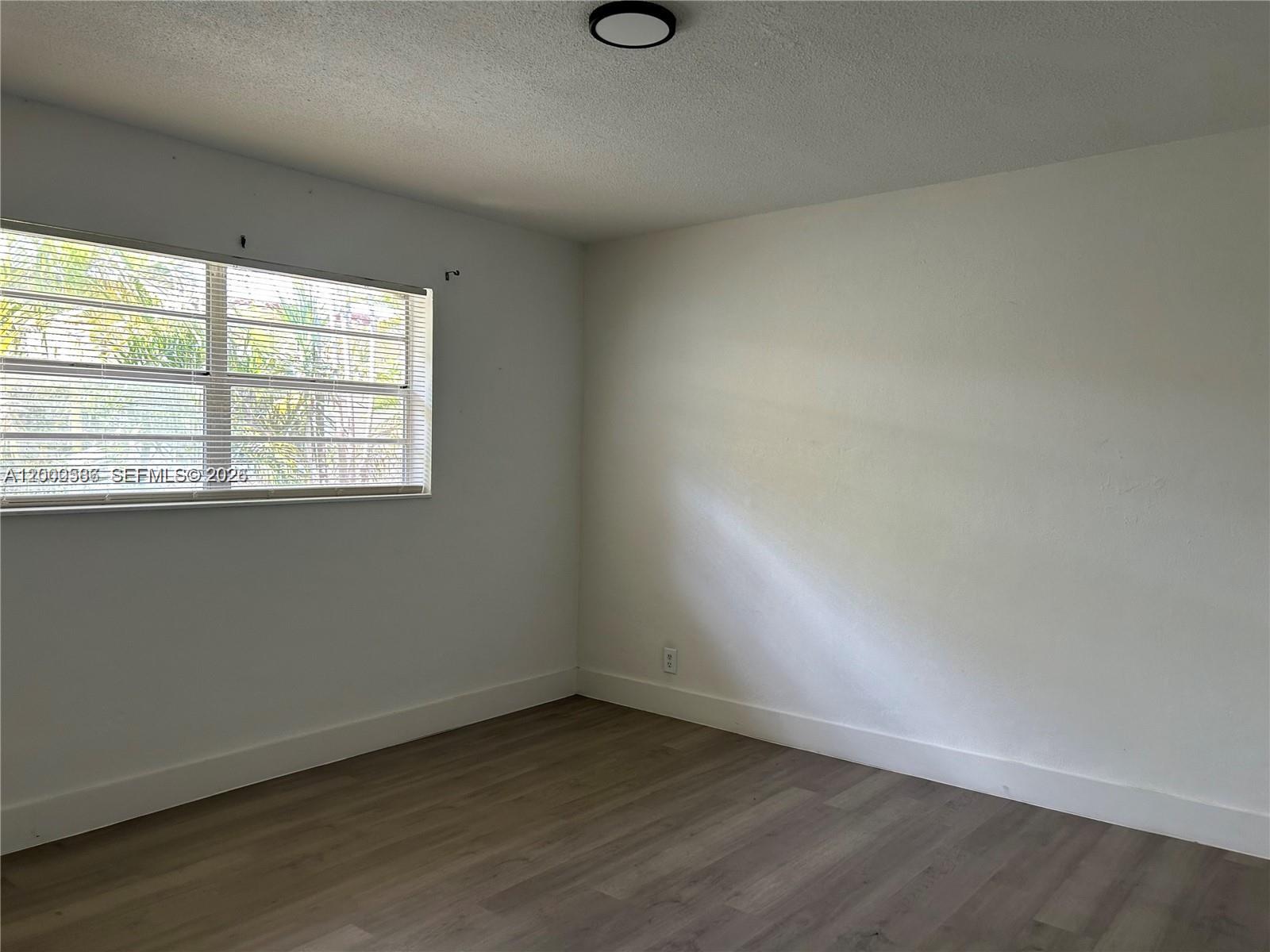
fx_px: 954
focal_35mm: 26
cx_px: 635
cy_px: 476
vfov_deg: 53.1
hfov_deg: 67.3
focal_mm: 5.7
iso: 100
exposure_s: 1/121
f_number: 1.5
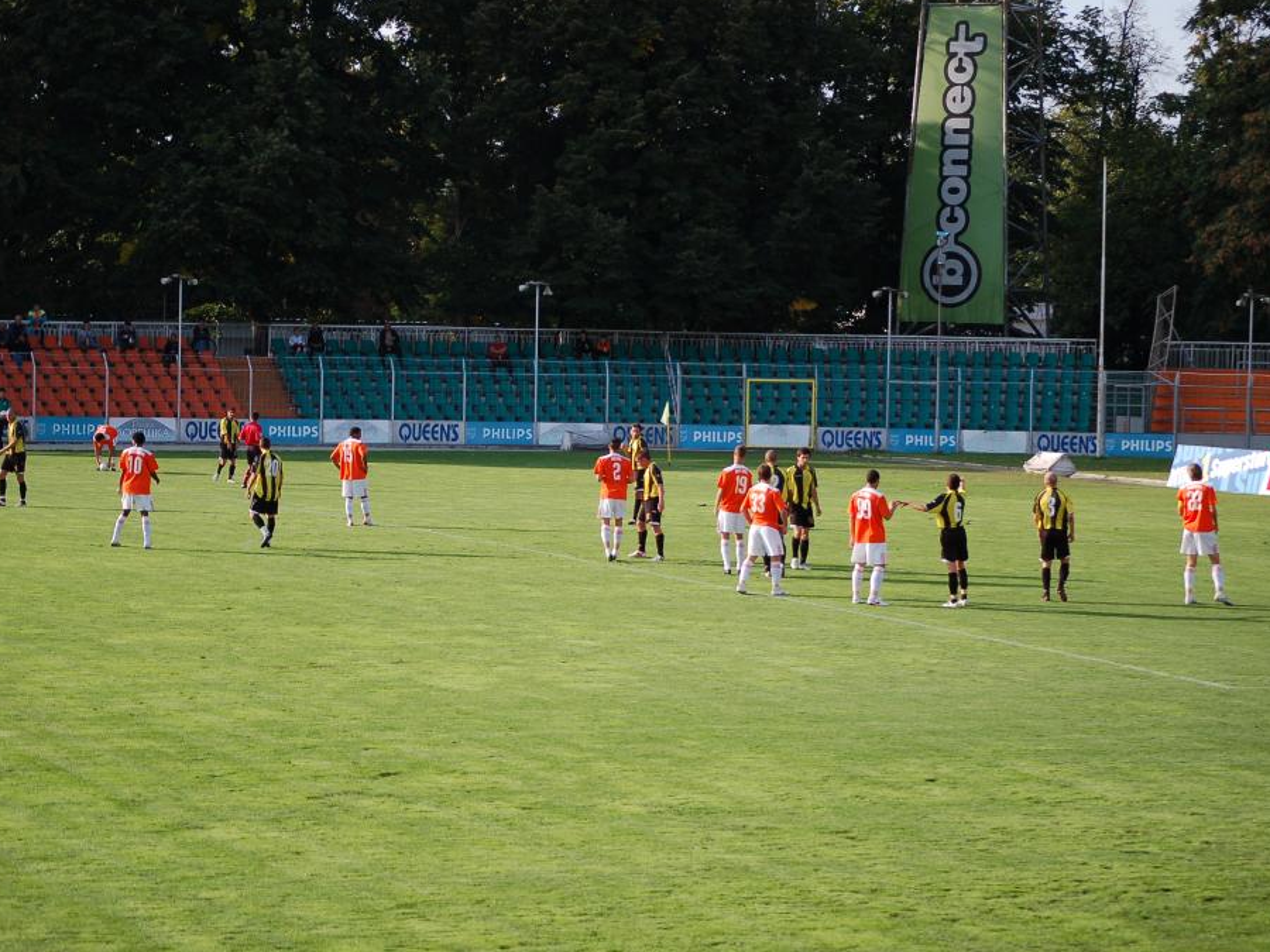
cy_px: 473
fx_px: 3909
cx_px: 610
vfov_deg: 13.9
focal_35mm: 107
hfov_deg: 18.5
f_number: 4.2
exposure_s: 1/1000
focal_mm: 65
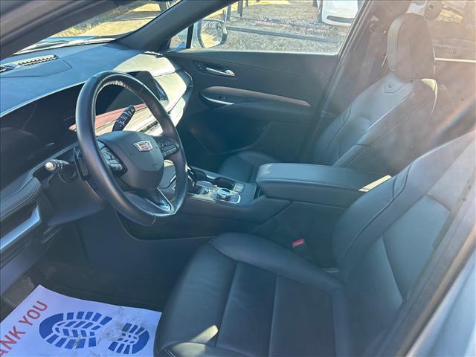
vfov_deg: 53.1
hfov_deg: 67.3
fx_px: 358
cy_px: 178
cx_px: 238
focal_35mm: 26
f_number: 1.5
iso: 40
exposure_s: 1/129
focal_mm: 5.7
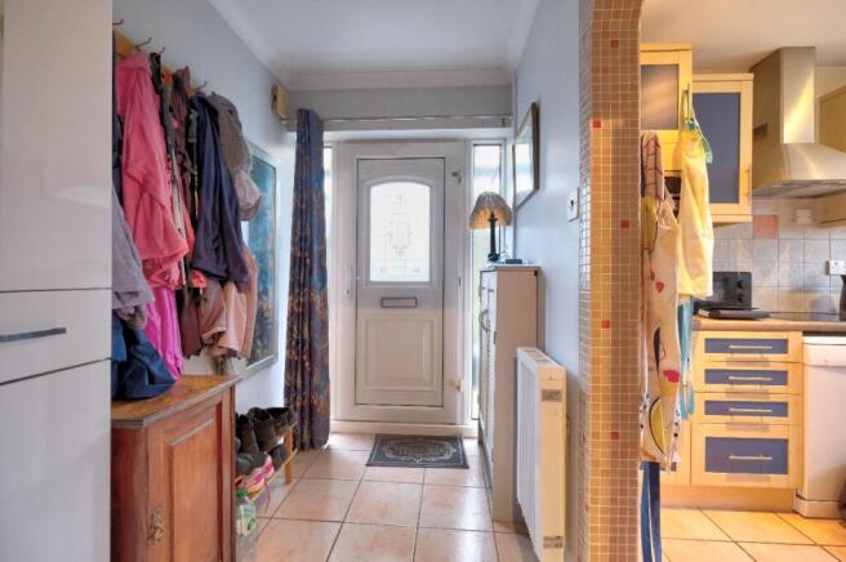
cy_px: 281
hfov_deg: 100.4
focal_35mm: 15
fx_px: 352
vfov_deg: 77.2
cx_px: 423
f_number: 4
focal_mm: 10
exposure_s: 1/15
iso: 2000
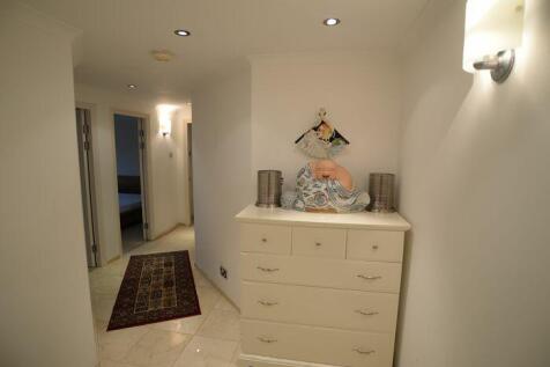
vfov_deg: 67.3
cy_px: 184
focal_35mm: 18
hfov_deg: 90.0
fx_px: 275
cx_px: 275
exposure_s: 1/15
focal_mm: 18
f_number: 3.5
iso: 100
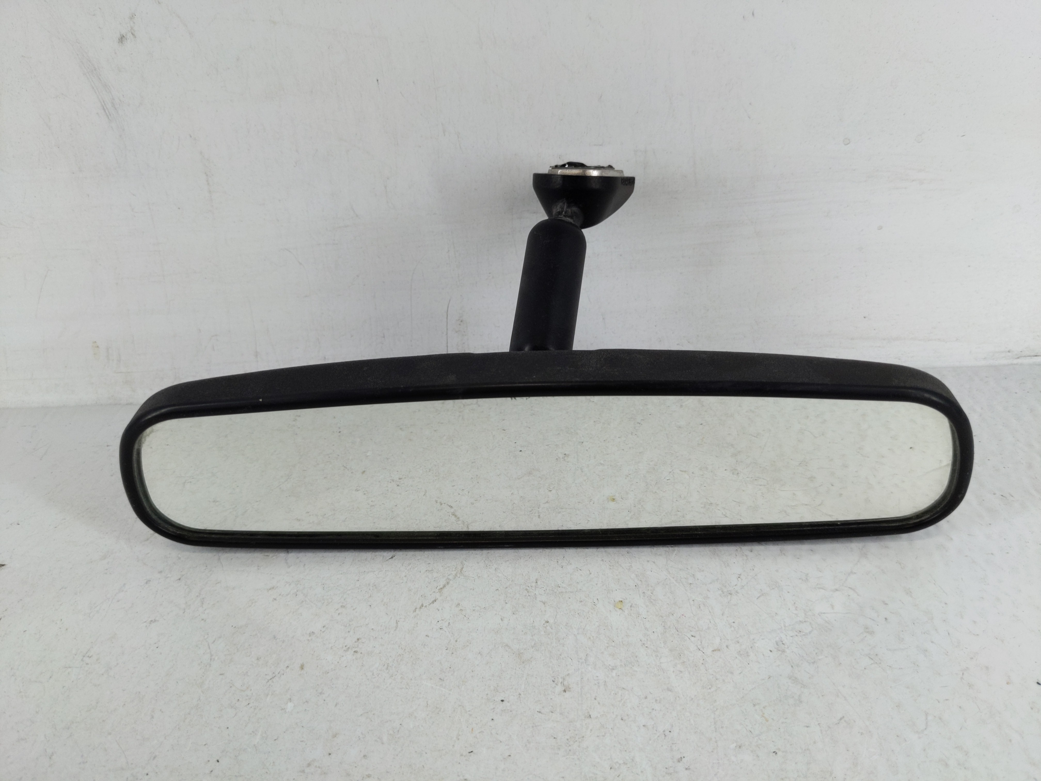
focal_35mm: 25
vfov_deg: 54.9
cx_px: 520
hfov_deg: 69.4
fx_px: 752
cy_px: 390
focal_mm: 4.38
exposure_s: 1/111
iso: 56
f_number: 1.73
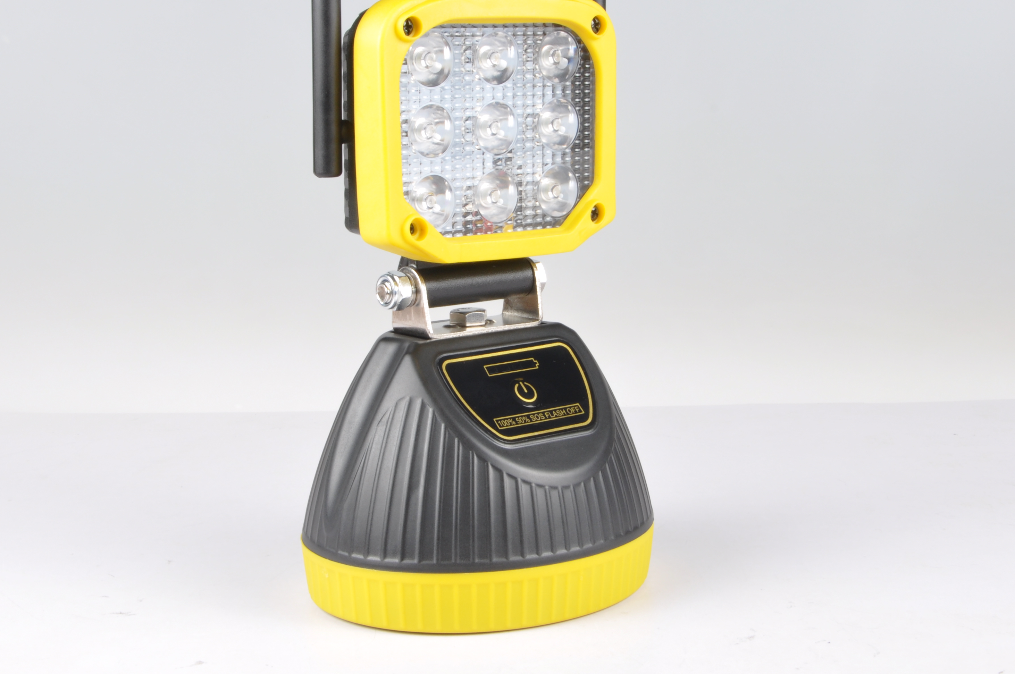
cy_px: 253
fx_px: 1859
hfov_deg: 30.5
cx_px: 479
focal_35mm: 66
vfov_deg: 20.5
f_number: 20
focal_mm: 30
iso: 200
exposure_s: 1
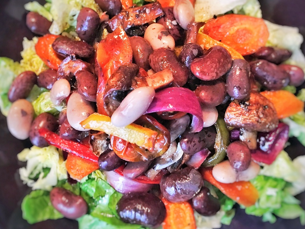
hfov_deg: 55.3
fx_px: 291
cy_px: 100
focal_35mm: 33
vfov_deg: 42.9
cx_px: 150
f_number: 2.2
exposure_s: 1/17
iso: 500
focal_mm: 4.15
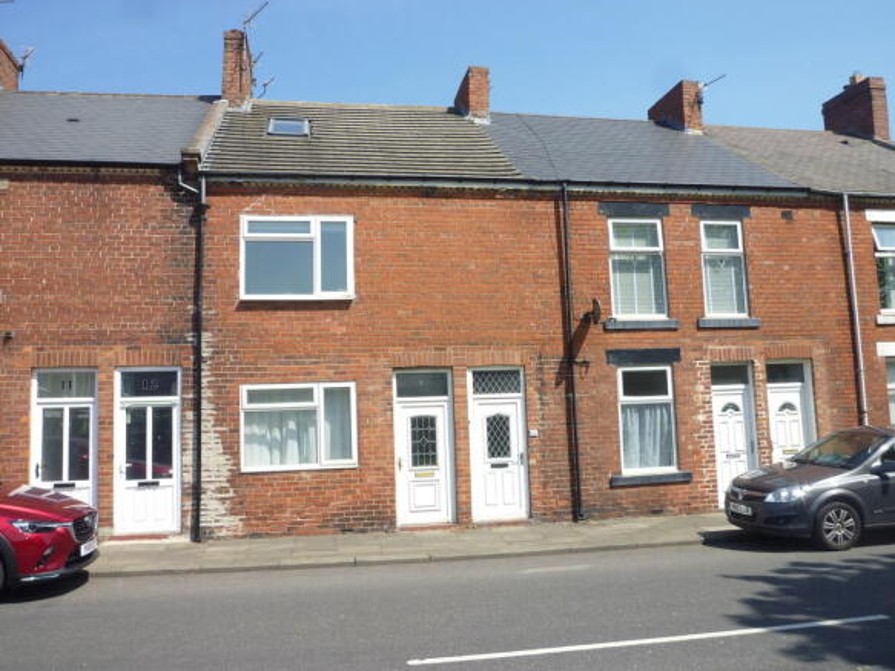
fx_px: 750
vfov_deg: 48.2
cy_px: 336
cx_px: 448
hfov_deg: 61.7
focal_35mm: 29
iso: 100
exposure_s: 1/500
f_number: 4
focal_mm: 5.2
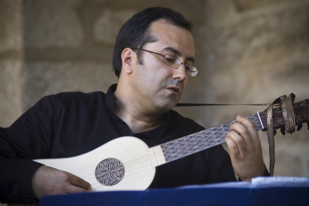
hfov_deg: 11.0
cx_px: 154
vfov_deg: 7.3
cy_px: 103
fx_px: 1608
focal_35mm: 188
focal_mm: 125
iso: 200
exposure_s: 1/30
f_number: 3.2
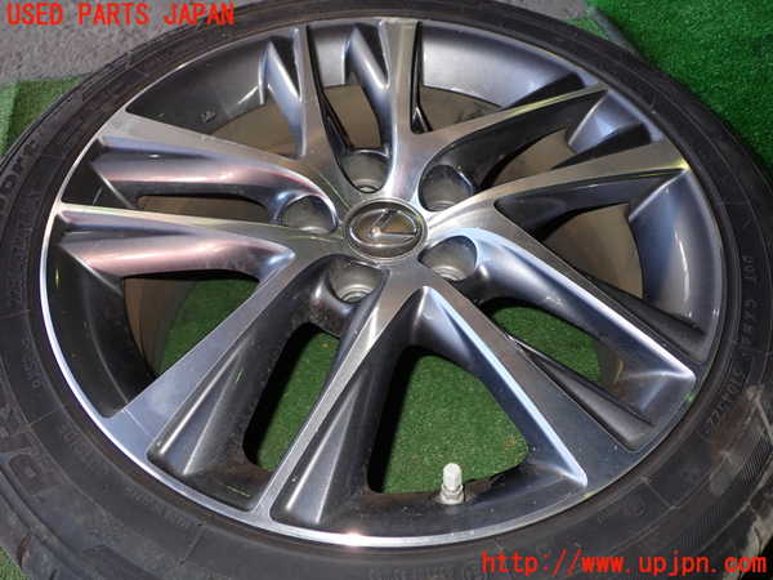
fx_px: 670
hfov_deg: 60.0
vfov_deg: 46.8
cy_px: 290
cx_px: 386
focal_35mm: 30
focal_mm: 5.4
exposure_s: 1/30
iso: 200
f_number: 6.3
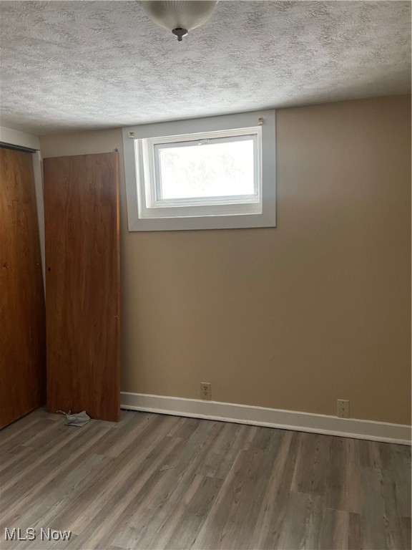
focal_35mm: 25
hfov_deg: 54.9
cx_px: 206
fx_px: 397
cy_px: 275
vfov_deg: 69.4
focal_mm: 5.1
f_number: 1.6
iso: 320
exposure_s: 1/60
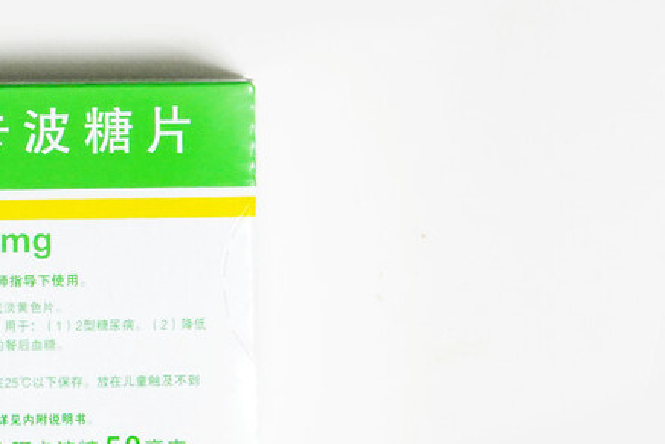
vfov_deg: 6.1
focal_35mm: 223
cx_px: -38
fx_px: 4120
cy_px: 11
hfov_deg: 9.2
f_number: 7.1
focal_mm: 29.67
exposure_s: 1/40
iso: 800
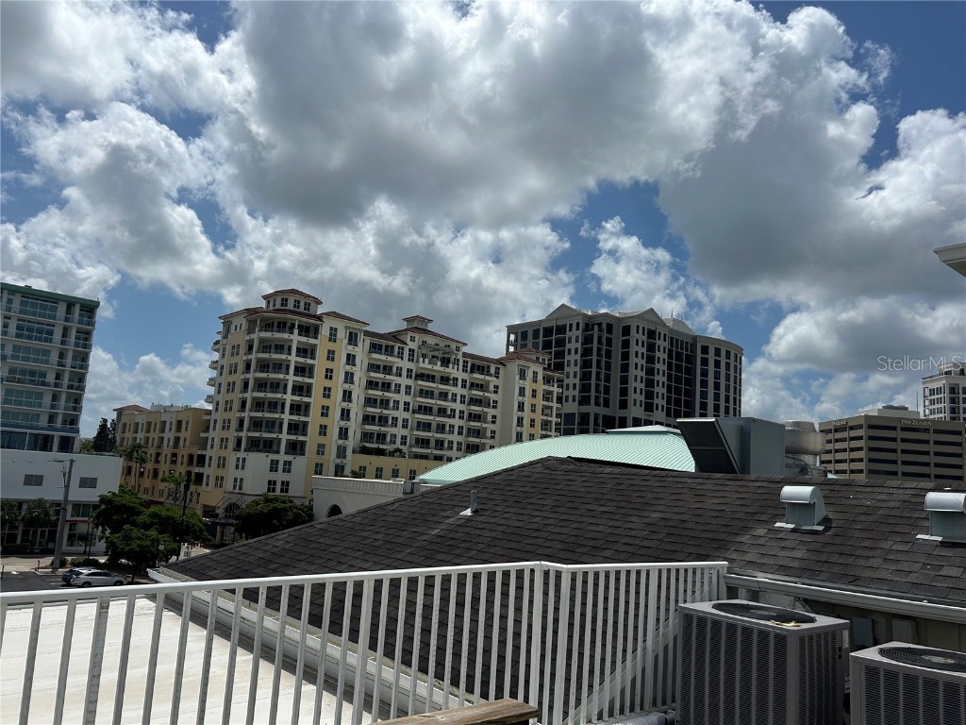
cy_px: 362
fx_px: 726
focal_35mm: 26
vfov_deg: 53.1
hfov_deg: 67.3
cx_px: 483
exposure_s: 1/16393
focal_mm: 5.7
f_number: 1.5
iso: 50
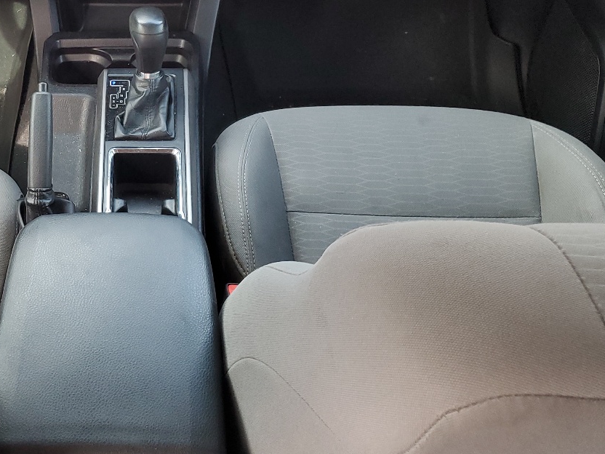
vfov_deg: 28.5
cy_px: 87
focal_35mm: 50
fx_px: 874
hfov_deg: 36.7
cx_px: 108
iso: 87
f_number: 1.5
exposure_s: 1/120
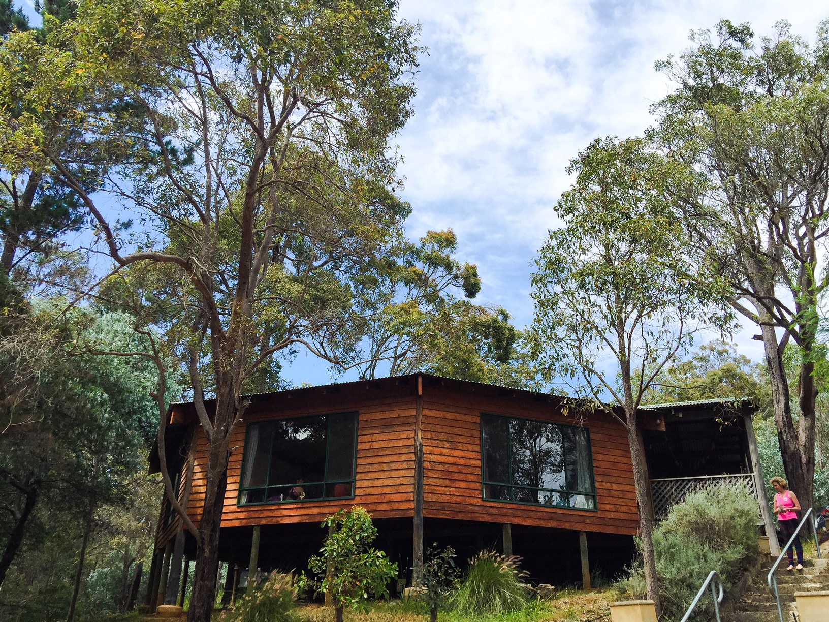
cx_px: 414
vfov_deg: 48.2
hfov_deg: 61.7
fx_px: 695
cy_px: 311
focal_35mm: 29
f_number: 2.2
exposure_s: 1/1464
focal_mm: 4.15
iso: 32
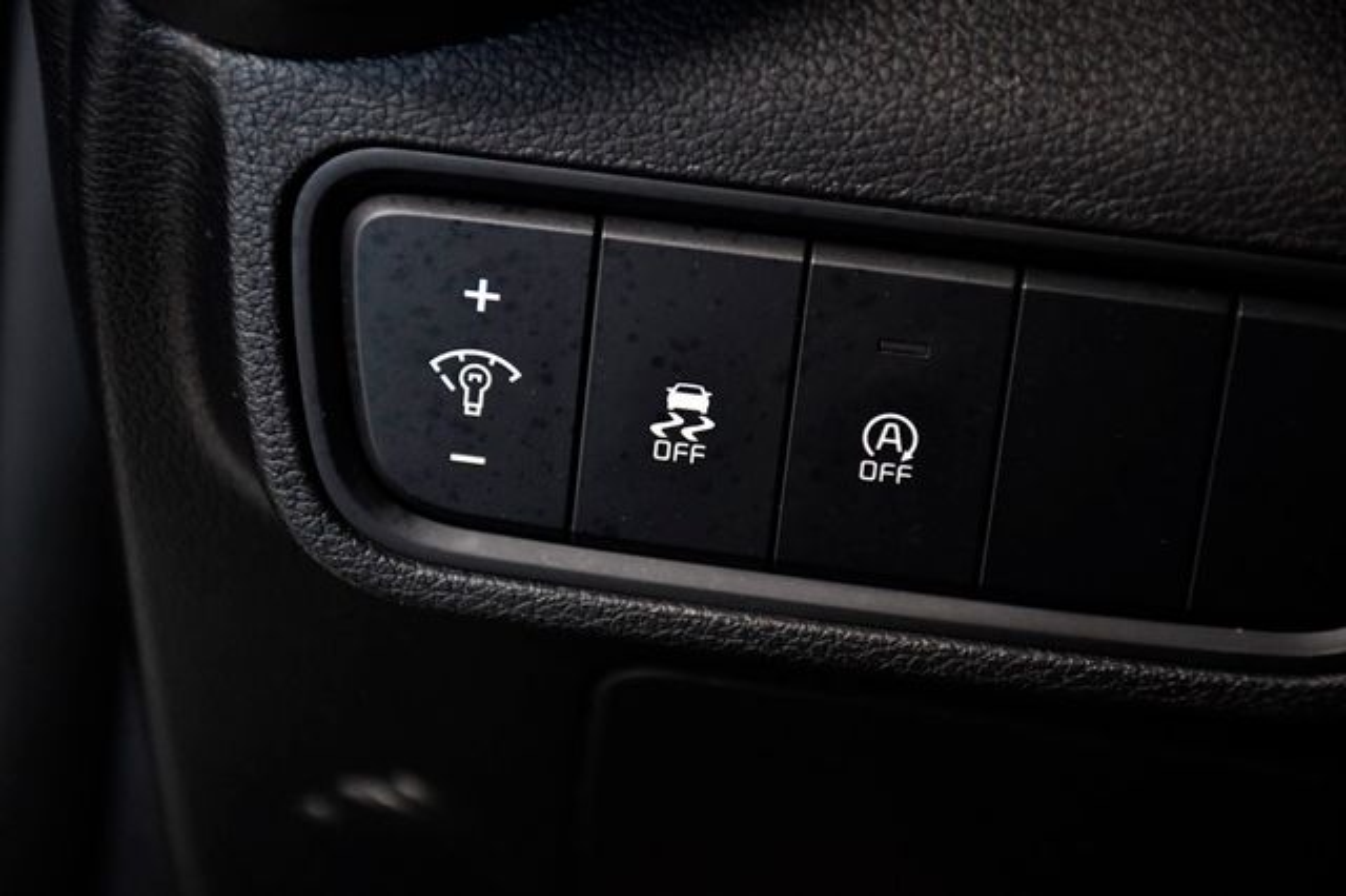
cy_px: 448
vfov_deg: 10.1
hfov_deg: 15.2
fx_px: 5045
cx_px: 673
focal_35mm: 135
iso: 2500
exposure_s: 1/125
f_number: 5.3
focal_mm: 90
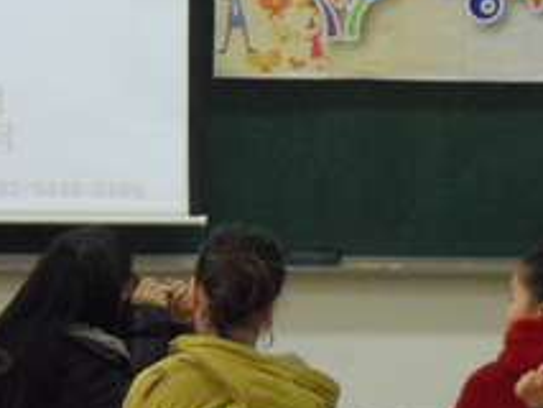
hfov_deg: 5.8
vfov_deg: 4.4
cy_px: 236
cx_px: 308
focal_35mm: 342
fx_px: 5368
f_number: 5.1
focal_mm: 19.6
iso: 400
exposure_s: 1/45
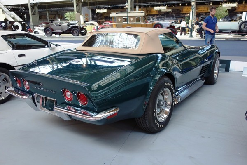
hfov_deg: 58.7
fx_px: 220
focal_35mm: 32
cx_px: 124
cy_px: 82
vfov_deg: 41.1
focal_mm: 11.75
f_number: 2.5
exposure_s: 1/100
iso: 125
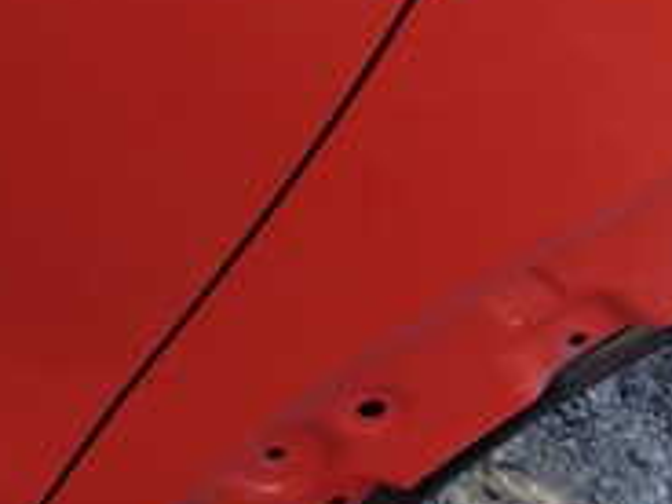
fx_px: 1902
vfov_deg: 14.3
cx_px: 873
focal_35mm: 98
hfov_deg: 18.6
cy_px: -197
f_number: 3.2
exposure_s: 1/60
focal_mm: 5.4
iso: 100
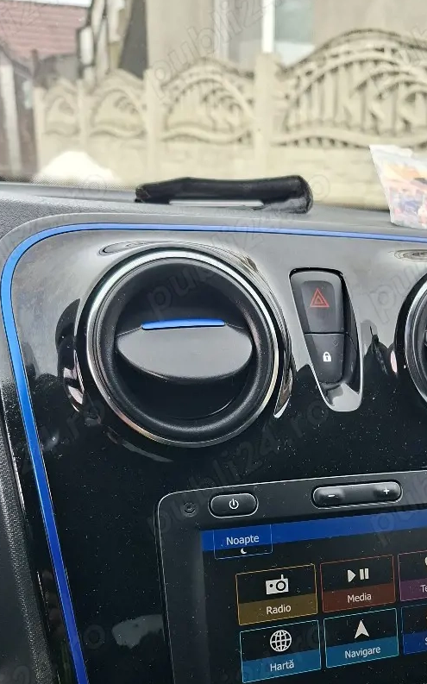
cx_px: 294
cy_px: 502
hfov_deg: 30.9
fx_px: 764
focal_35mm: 41
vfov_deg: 46.7
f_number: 1.8
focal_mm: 5.54
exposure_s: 1/370
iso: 50
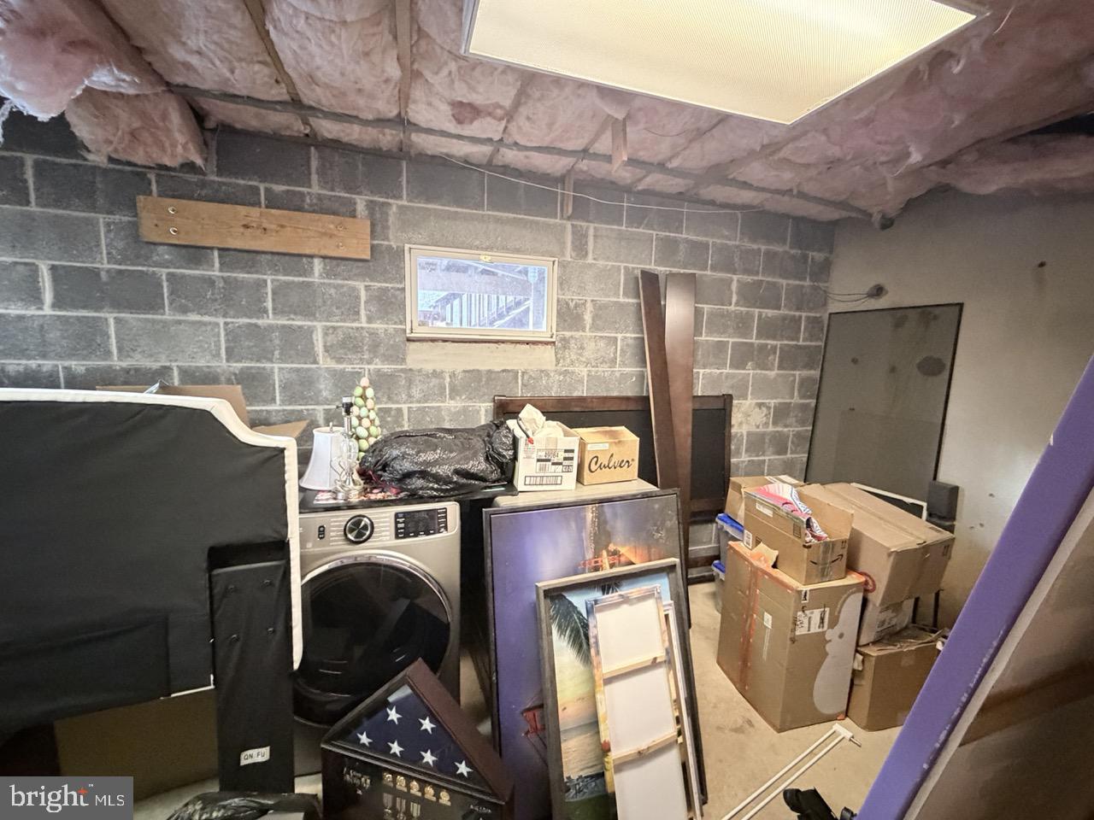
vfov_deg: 85.7
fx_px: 442
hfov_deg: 102.1
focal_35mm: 14
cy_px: 410
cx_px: 547
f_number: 2.2
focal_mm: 2.22
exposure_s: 1/40
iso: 1000
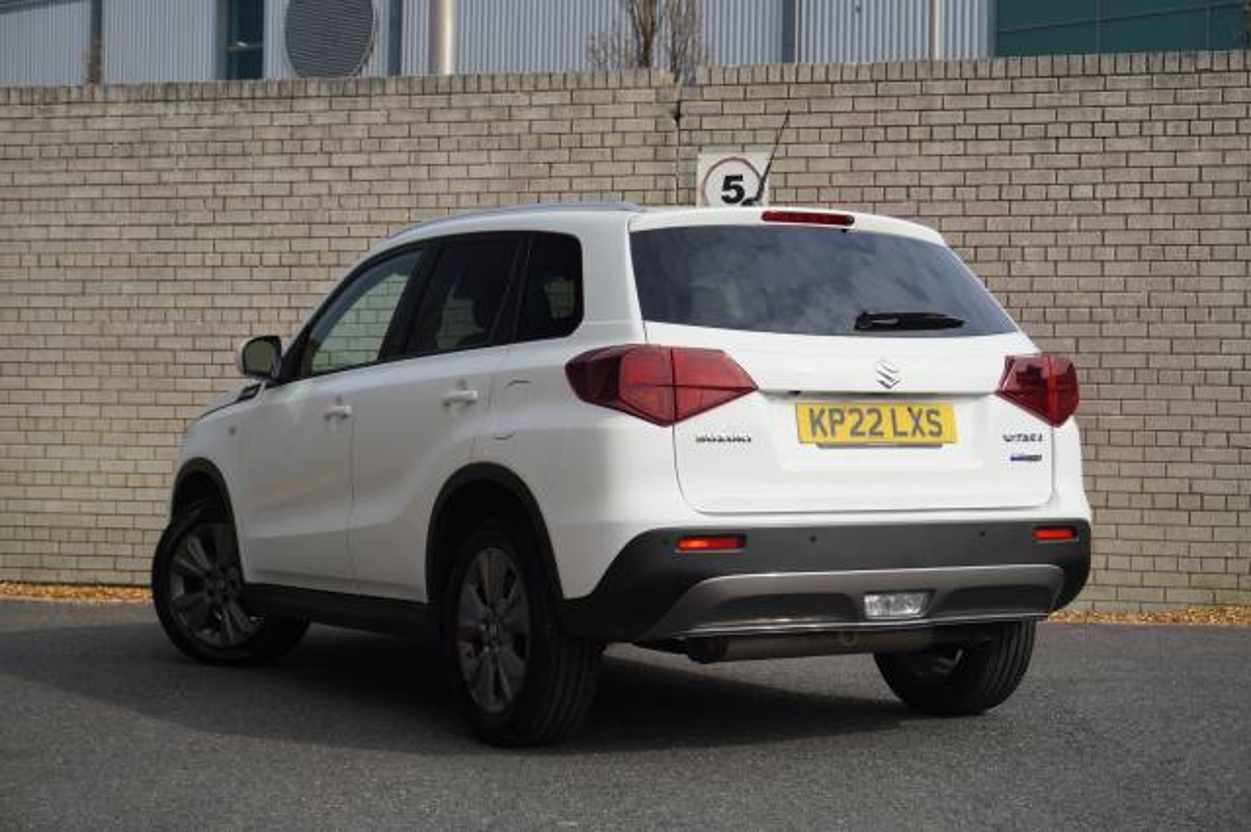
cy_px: 416
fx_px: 2136
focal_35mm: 62
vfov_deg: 22.1
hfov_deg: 32.6
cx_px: 626
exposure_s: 1/200
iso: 100
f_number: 6.3
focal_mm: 41
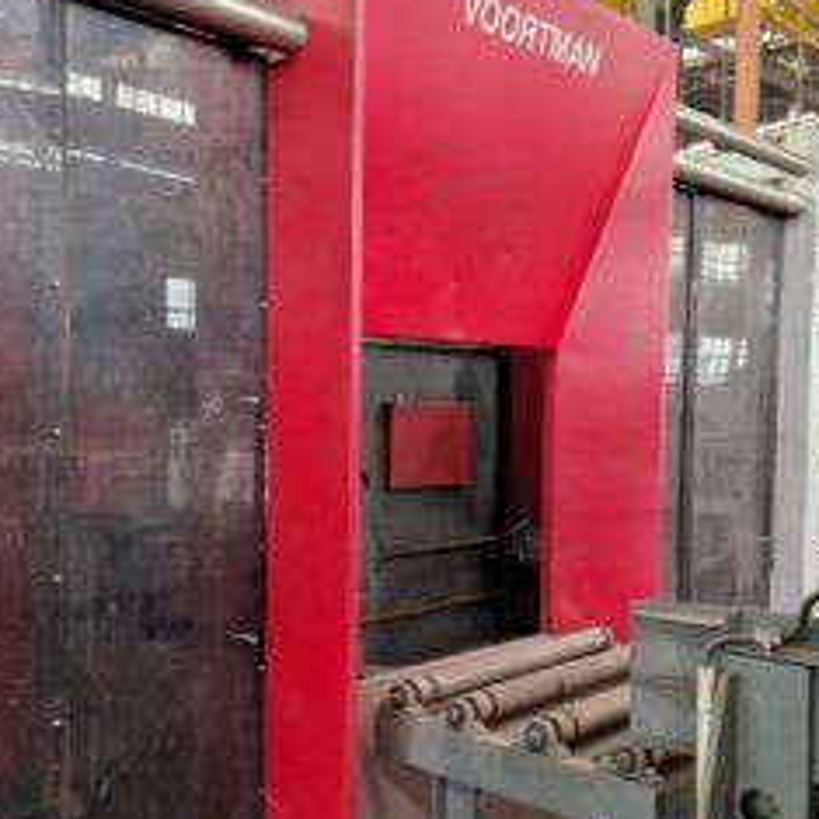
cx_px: 342
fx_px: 1044
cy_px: 453
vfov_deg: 42.8
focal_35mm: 39
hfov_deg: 42.7
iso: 500
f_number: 1.8
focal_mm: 5.4
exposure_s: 1/100
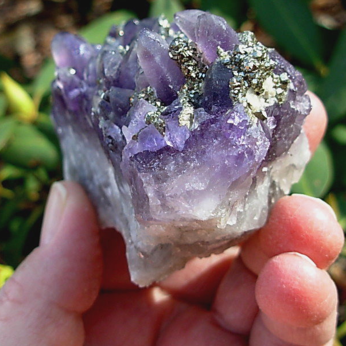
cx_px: 163
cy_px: 136
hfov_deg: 30.0
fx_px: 645
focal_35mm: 57
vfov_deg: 30.0
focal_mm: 6.3
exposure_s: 1/181
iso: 50
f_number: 2.9
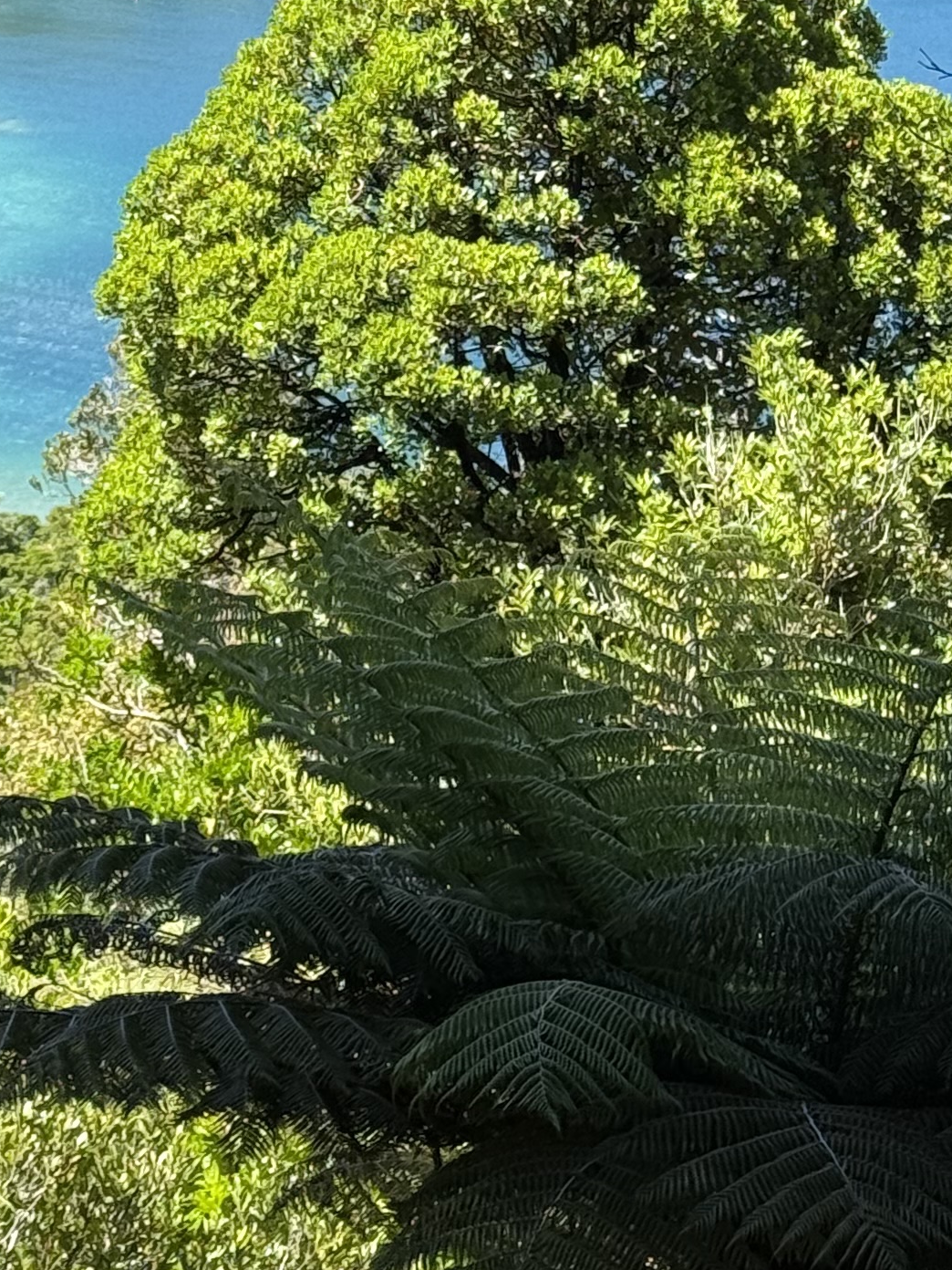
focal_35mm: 139
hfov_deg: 10.7
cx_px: 271
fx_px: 5097
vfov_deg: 14.1
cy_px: 125
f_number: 1.78
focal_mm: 6.76
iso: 64
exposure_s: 1/1167
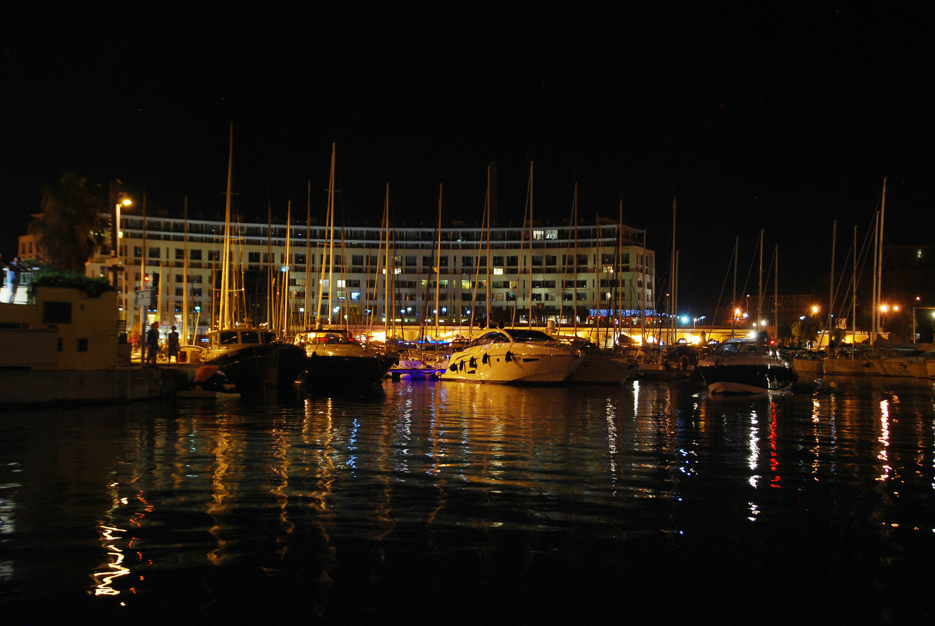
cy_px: 313
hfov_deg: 43.6
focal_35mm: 45
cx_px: 468
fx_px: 1170
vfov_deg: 30.0
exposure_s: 1/3
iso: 400
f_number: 3.2
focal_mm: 30
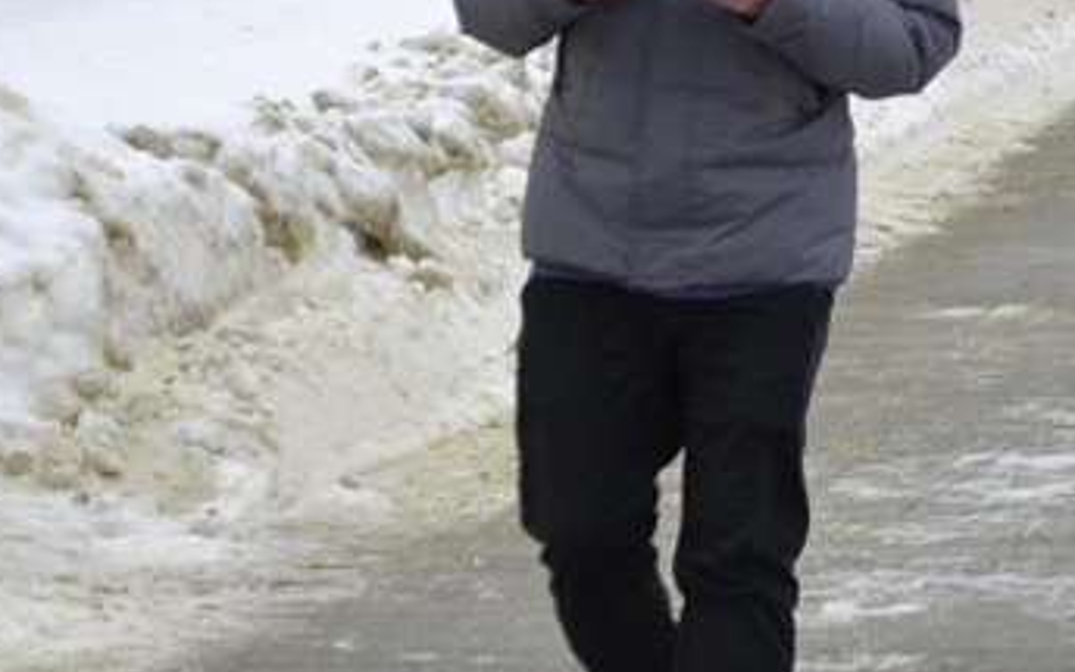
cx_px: 680
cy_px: 72
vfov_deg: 4.7
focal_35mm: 282
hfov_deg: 7.5
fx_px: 8253
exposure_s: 1/125
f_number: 5.6
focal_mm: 55
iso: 125
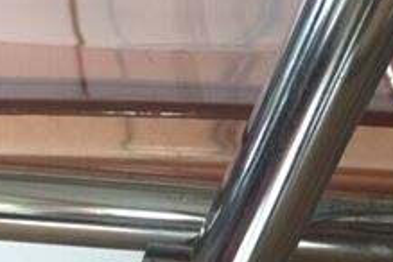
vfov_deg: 15.4
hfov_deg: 22.7
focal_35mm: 88
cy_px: 219
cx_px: 332
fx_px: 961
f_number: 2.2
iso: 125
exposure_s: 1/33
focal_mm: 4.15
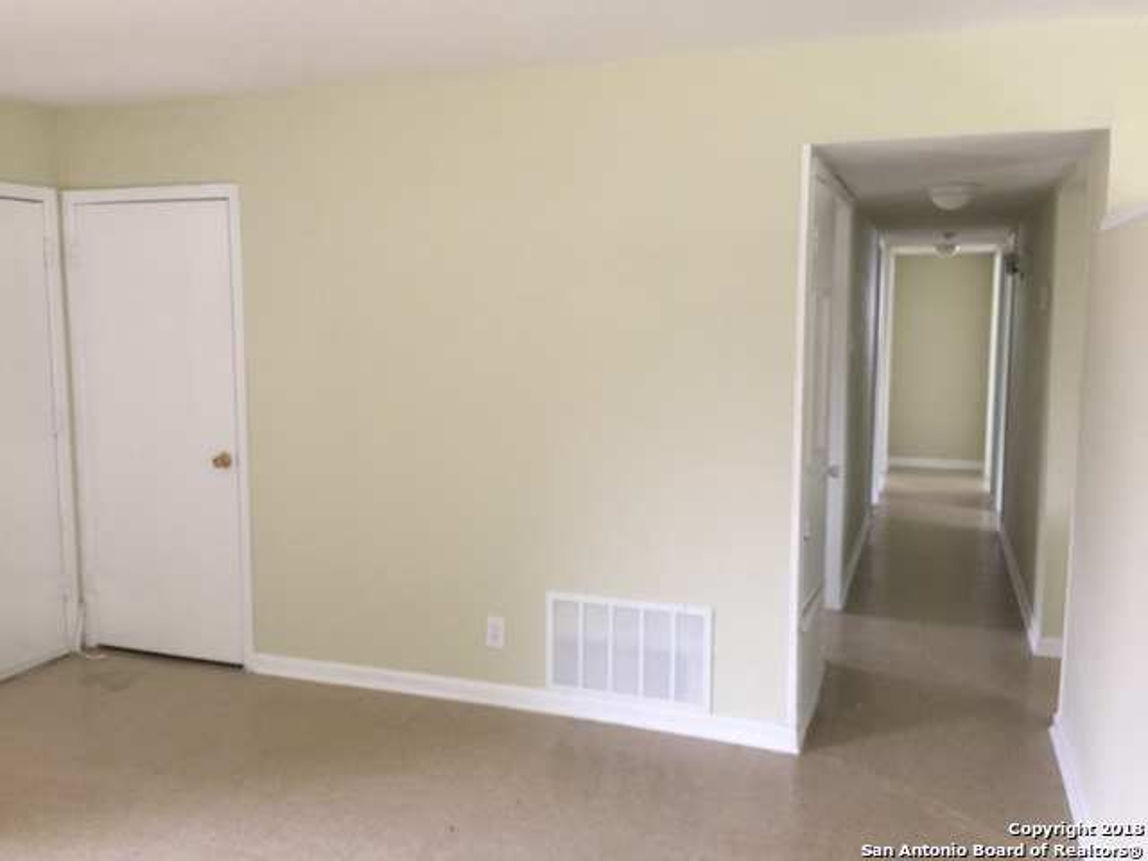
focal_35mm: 29
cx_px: 574
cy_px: 430
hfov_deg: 61.7
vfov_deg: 48.2
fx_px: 962
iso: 100
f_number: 2.2
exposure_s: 1/15
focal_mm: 4.15
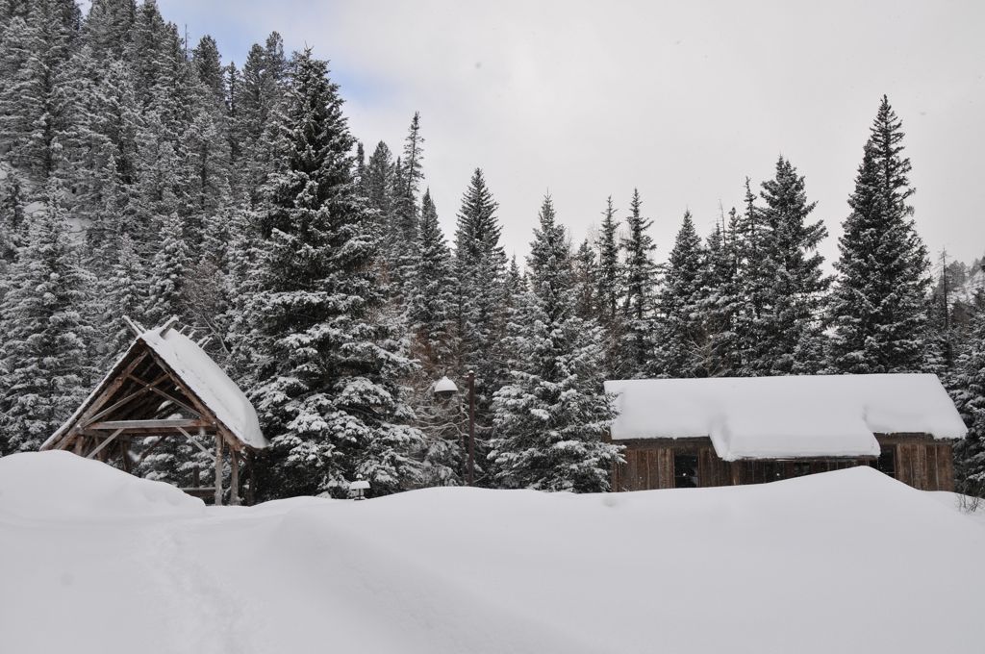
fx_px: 1312
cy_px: 327
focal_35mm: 48
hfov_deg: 41.2
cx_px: 492
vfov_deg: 28.0
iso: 250
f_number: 9
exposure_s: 1/320
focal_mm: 32
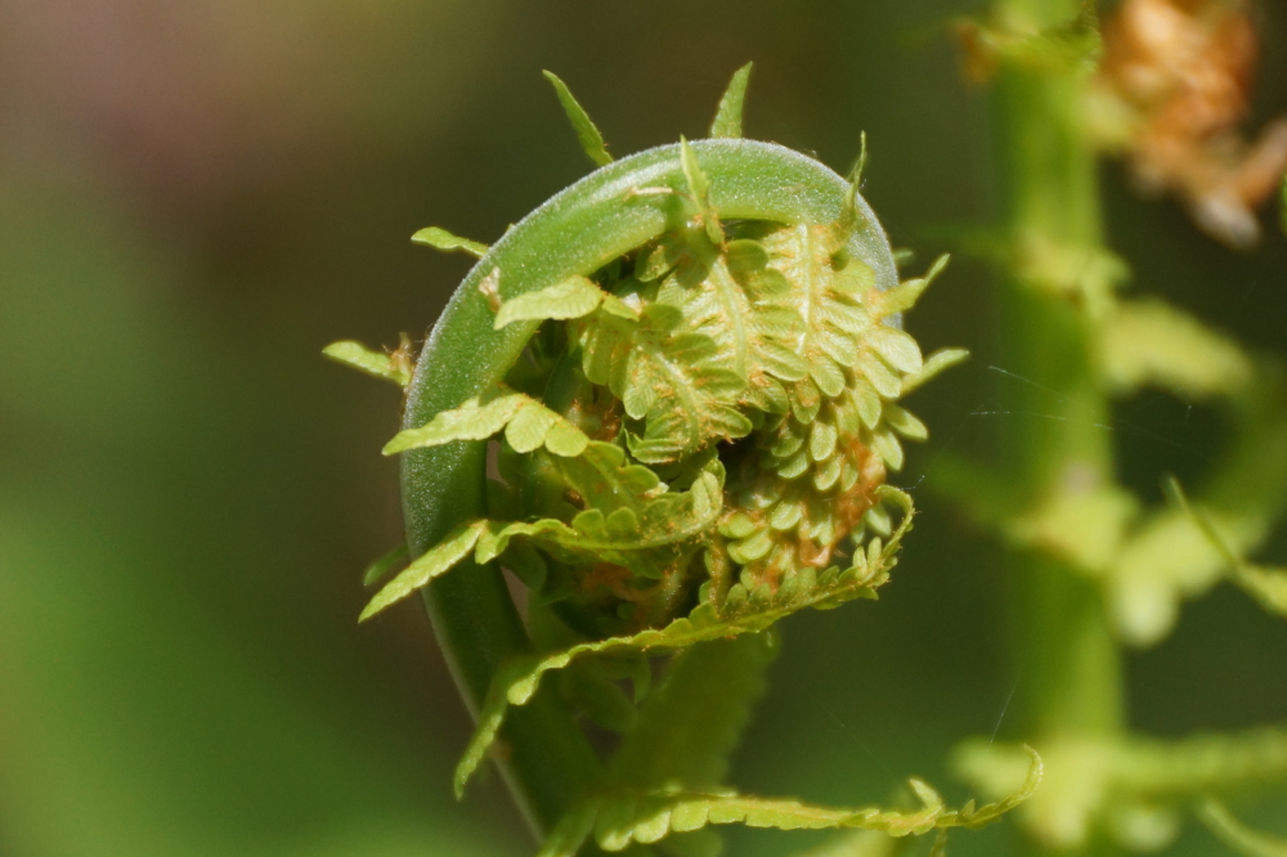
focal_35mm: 375
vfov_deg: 3.7
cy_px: 428
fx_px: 13401
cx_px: 644
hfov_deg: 5.5
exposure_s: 1/400
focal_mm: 250
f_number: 6.3
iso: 500
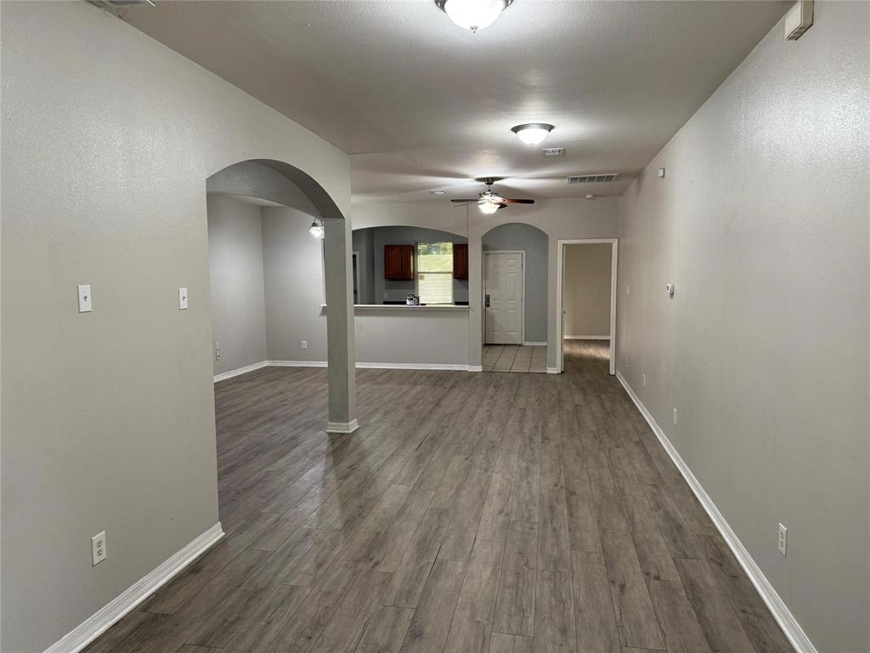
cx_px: 435
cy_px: 326
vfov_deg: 56.8
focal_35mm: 24
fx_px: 603
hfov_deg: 71.6
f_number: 1.78
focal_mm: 6.76
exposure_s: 1/60
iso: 200
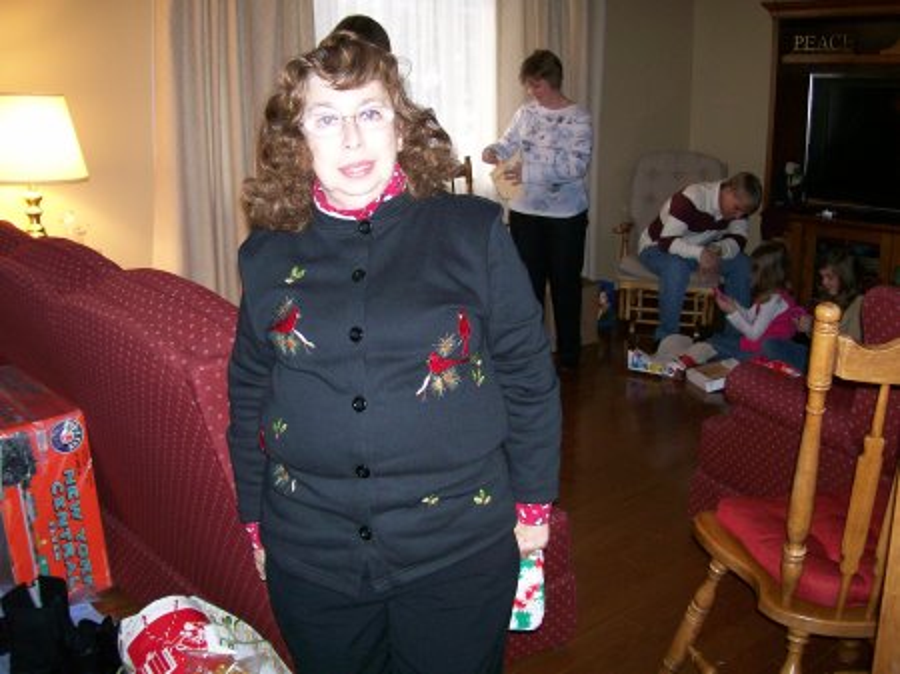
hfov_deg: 51.4
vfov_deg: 39.6
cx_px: 450
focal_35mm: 36
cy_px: 337
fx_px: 935
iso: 140
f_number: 2.7
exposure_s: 1/64
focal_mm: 6
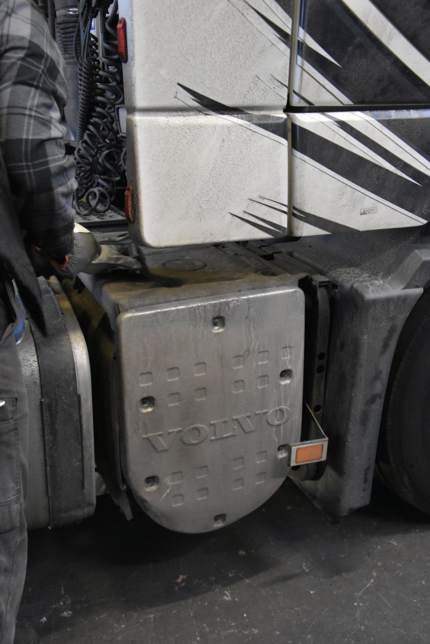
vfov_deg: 49.5
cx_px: 215
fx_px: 698
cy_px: 322
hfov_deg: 34.2
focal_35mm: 39
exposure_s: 1/60
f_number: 4
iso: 3600
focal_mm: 26
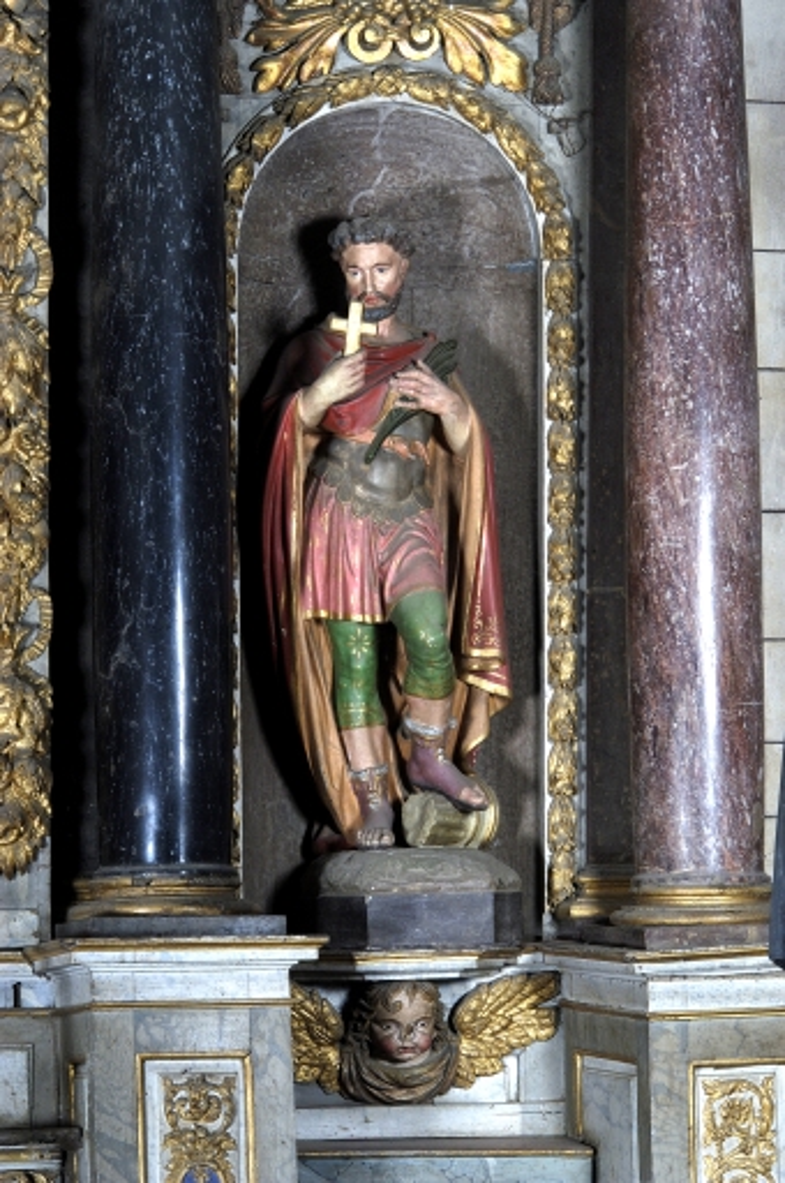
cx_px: 392
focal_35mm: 120
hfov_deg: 11.4
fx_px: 3935
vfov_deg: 17.1
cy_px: 592
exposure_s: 1/80
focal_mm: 80
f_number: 18
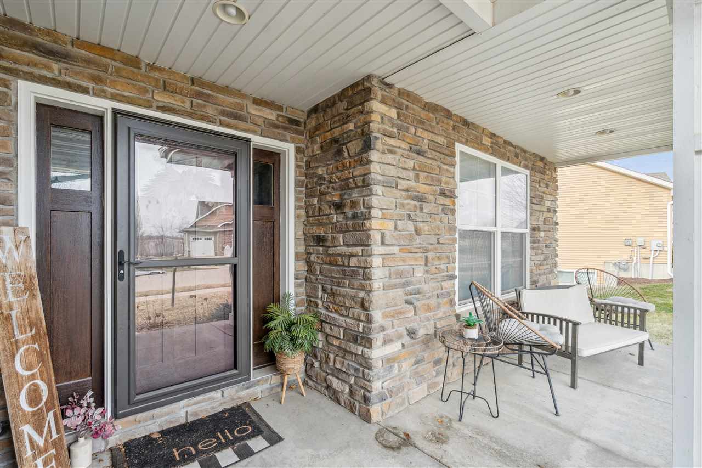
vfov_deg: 73.7
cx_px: 351
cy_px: 234
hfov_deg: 96.7
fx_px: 312
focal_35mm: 16
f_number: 8
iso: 400
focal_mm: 16
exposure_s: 1/100
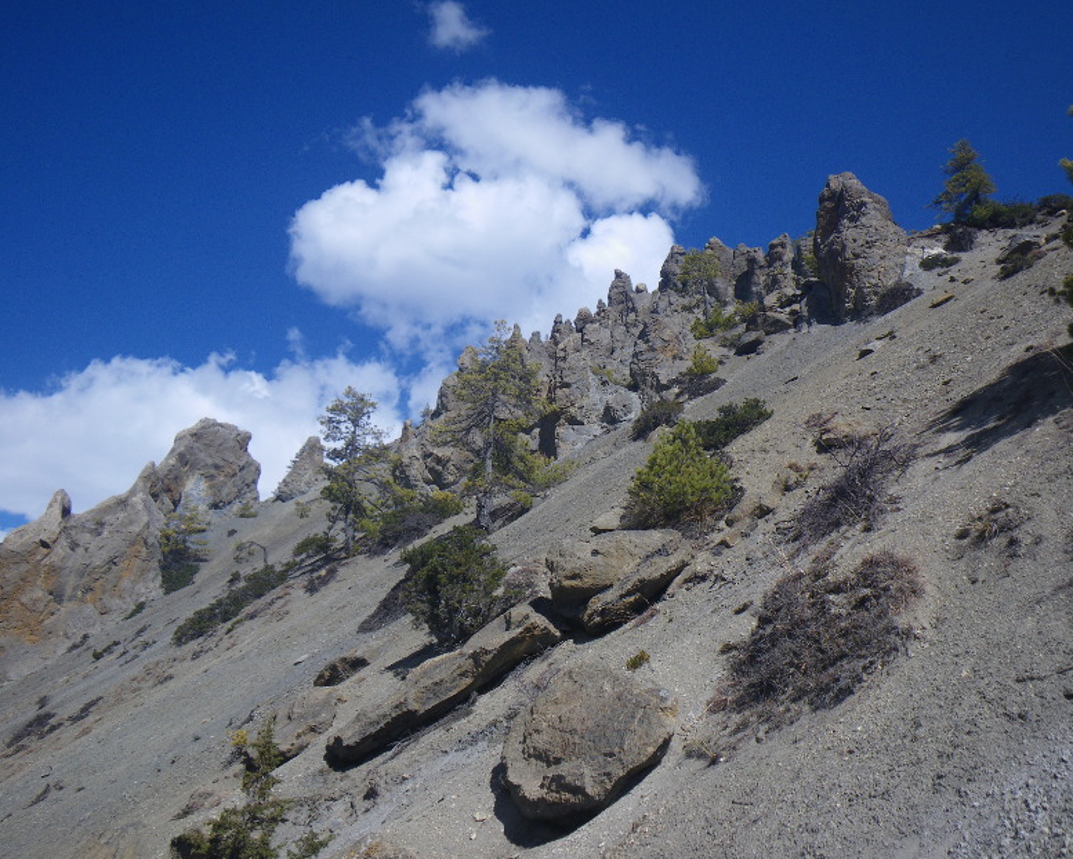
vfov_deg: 48.5
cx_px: 588
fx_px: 953
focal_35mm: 30
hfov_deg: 58.7
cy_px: 441
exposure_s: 1/640
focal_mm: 5
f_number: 4.2
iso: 50
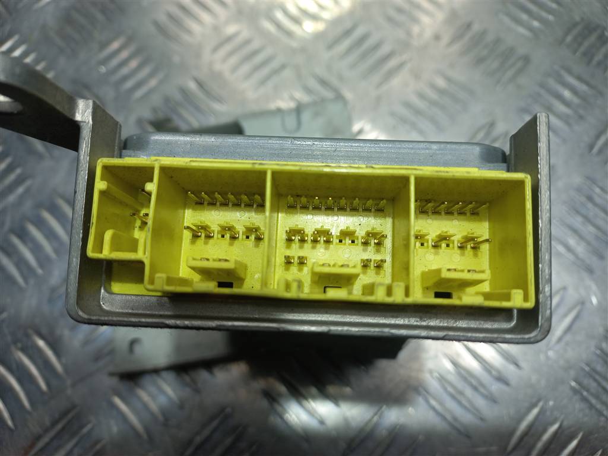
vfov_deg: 54.9
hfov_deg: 69.4
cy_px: 228
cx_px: 304
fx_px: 439
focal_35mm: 25
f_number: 1.8
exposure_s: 1/100
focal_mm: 4.6
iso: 32
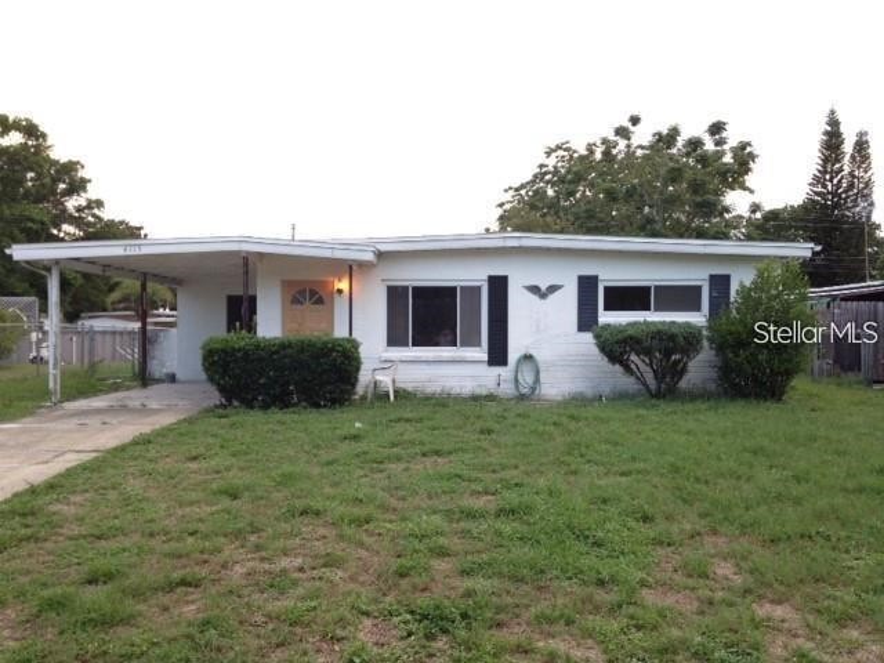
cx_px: 442
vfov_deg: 42.9
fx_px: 843
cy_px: 332
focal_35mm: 33
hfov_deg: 55.4
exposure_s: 1/60
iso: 64
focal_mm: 4.12
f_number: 2.4
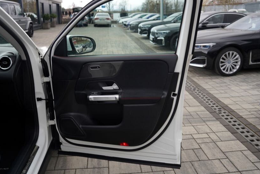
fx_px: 217
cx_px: 130
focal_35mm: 30
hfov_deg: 61.9
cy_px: 71
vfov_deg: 43.4
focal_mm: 24
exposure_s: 1/40
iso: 100
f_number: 3.2
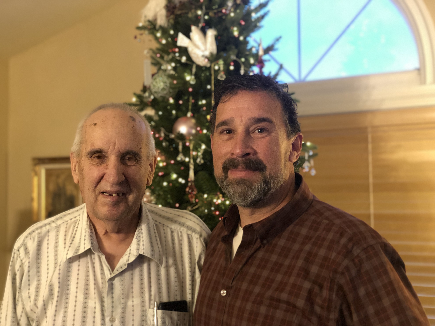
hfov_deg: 36.2
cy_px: 166
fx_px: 666
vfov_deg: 27.5
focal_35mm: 53
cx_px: 216
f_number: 2.4
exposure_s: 1/8
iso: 250
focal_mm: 6
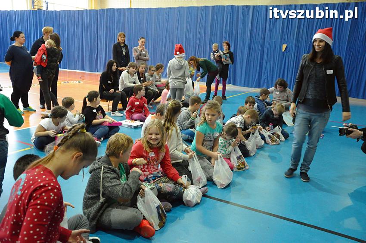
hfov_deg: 57.3
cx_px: 183
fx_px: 335
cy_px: 122
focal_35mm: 33
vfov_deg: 39.9
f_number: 4.5
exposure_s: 1/60
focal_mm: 22
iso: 3200
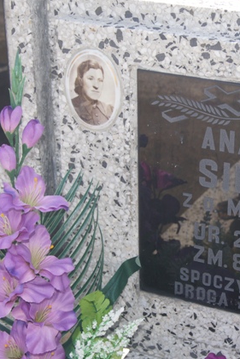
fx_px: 797
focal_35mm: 80
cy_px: 178
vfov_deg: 25.4
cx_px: 222
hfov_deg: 16.9
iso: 200
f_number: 7.1
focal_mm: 35
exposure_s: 1/160
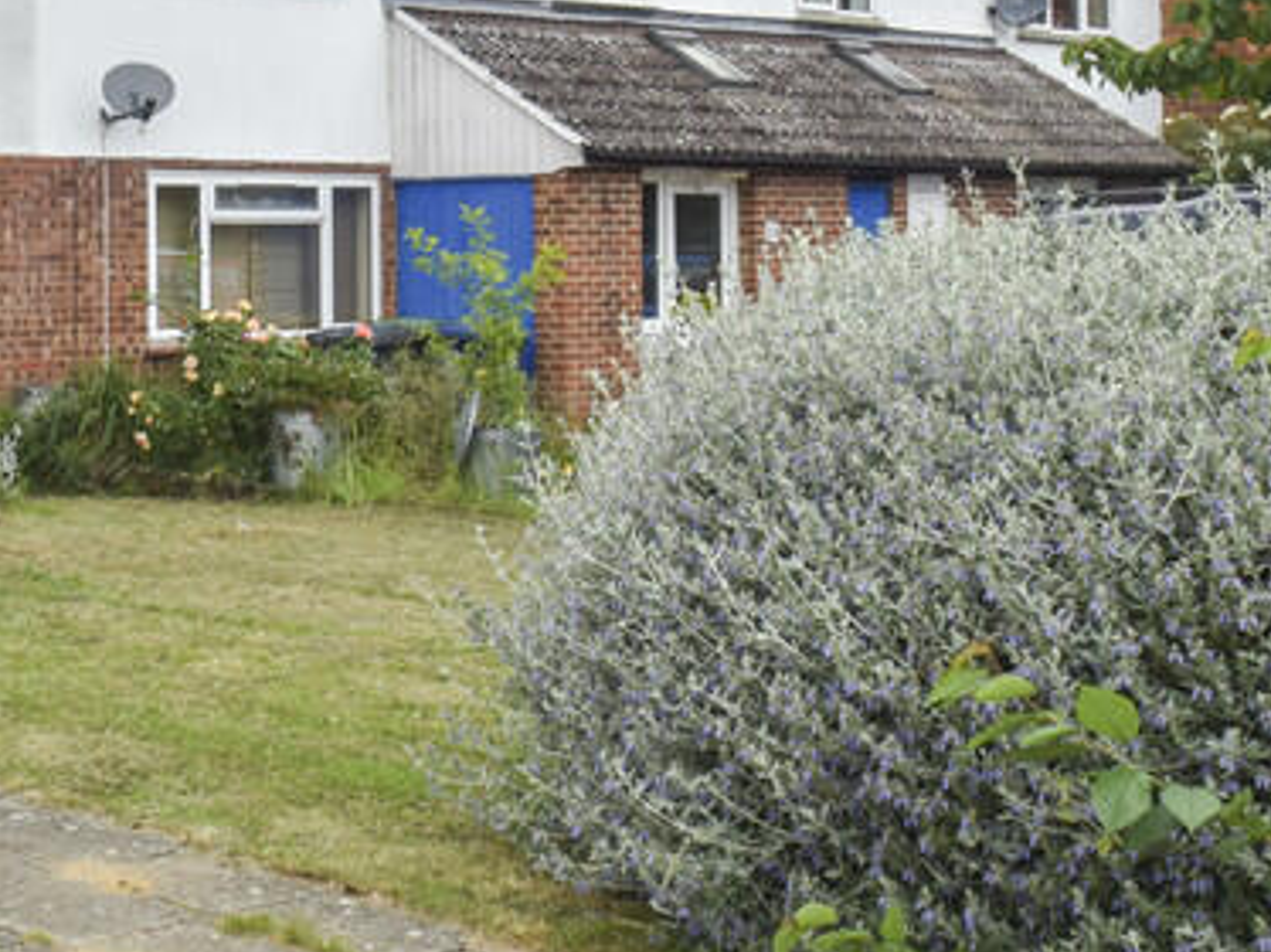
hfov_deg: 27.9
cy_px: 110
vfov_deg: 24.5
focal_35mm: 58
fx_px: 2128
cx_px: -357
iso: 180
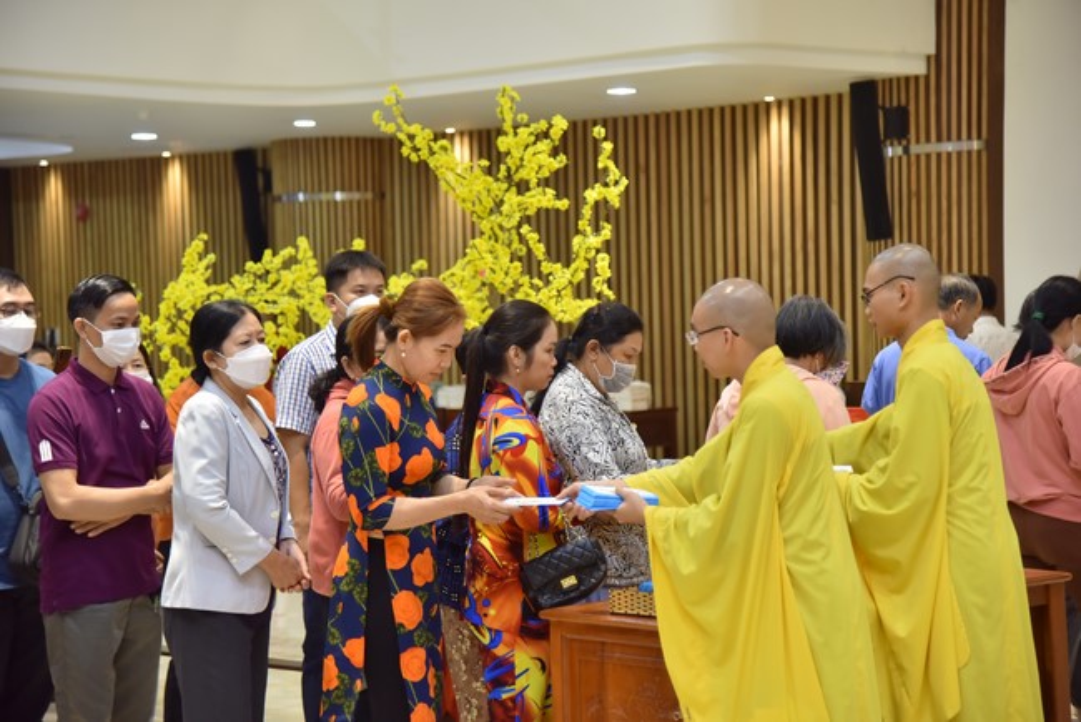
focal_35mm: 82
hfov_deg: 24.8
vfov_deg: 16.7
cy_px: 361
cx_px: 540
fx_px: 2463
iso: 800
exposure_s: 1/125
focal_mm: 82
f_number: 4
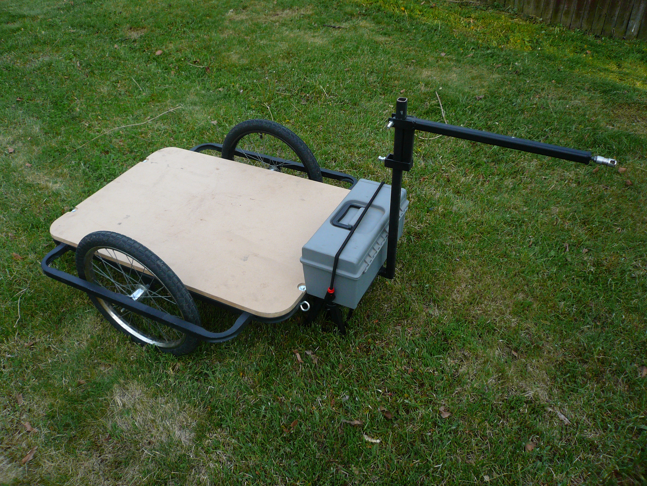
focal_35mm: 28
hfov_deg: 63.4
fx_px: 523
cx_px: 324
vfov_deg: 49.7
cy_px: 243
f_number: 2.8
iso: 100
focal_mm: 4.6
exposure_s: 1/250
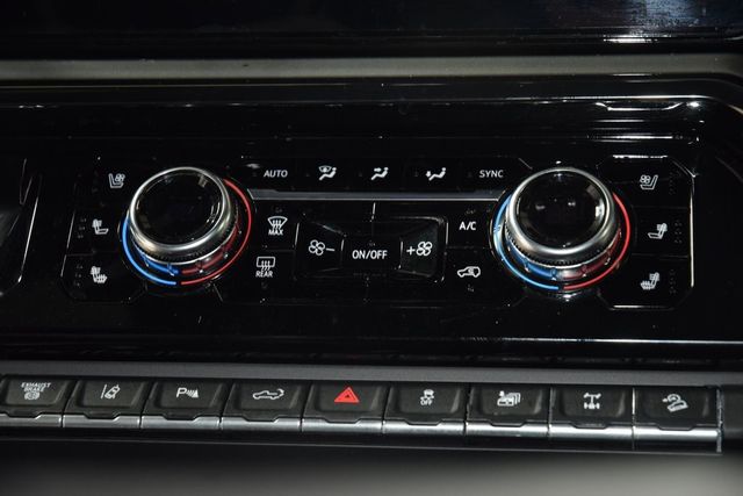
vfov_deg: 13.0
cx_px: 372
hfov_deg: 19.5
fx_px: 2167
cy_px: 248
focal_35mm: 105
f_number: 4.5
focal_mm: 70
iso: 1600
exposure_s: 1/20
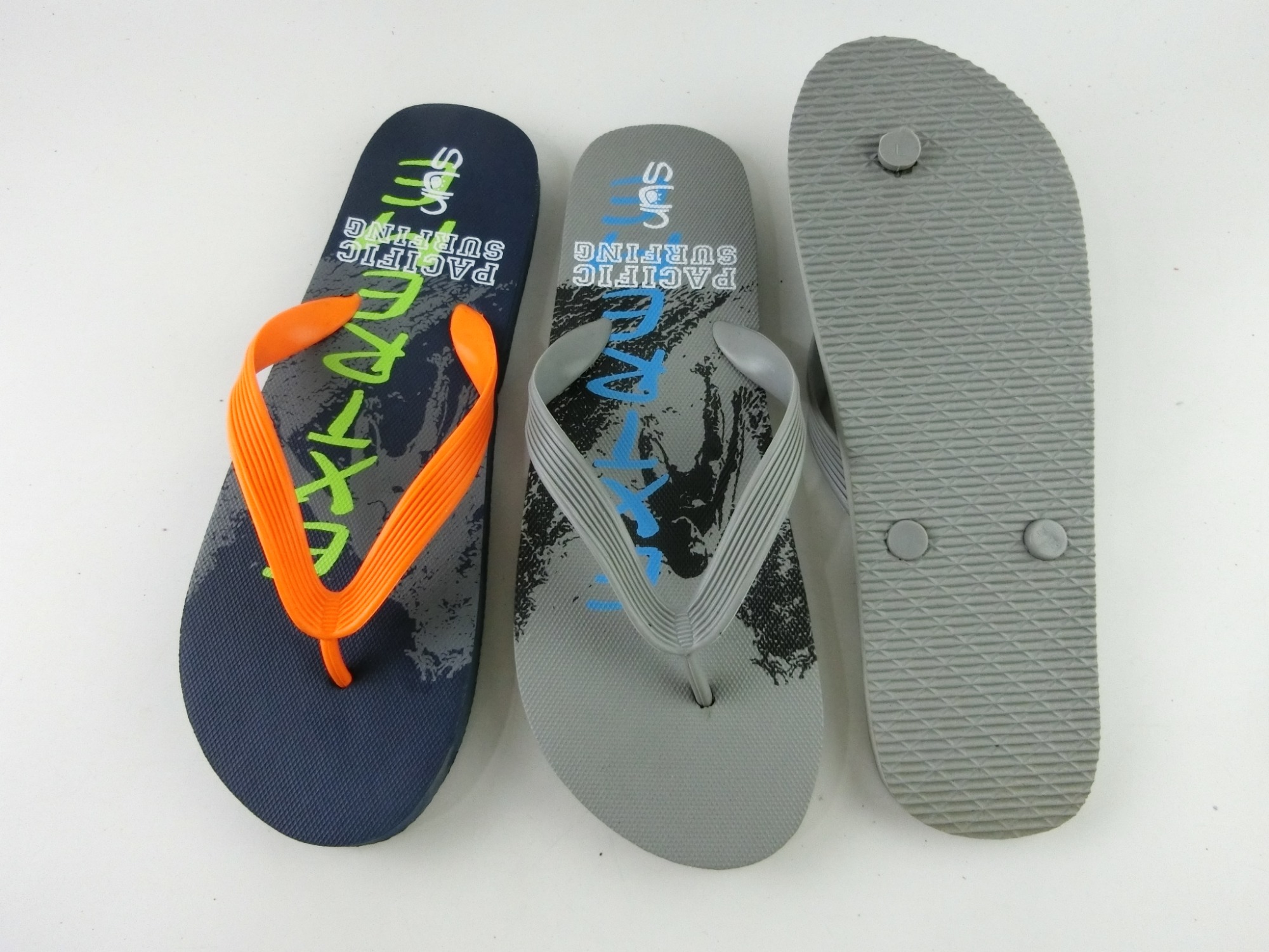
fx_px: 916
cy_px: 476
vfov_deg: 54.9
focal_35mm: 25
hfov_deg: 69.4
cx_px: 634
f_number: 3.5
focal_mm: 4.5
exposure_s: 1/125
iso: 320
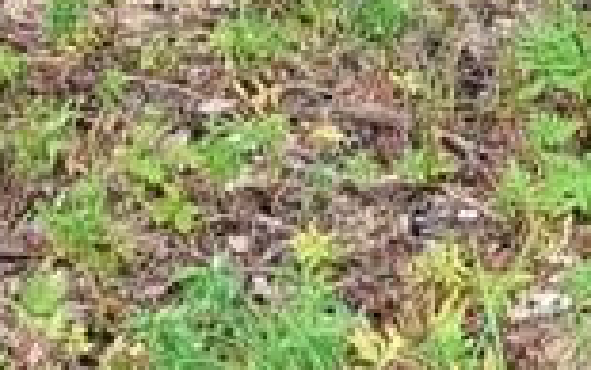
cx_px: 454
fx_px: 2932
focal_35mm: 182
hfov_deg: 11.5
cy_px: -1030
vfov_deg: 6.2
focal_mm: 5.4
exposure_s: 1/242
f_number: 1.8
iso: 40
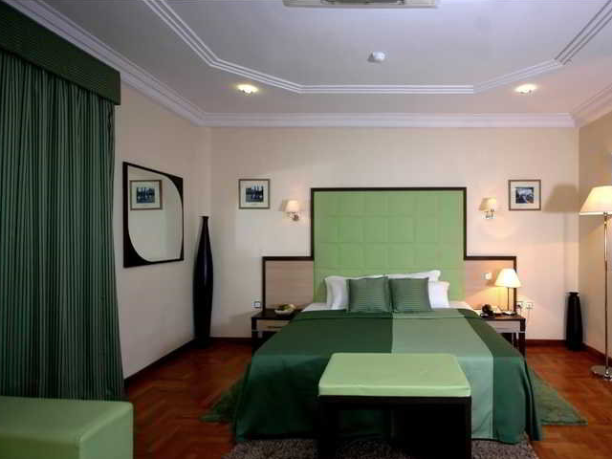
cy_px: 251
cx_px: 359
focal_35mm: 18
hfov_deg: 86.9
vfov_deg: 71.4
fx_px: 318
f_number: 4
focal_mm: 10
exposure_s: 1/30
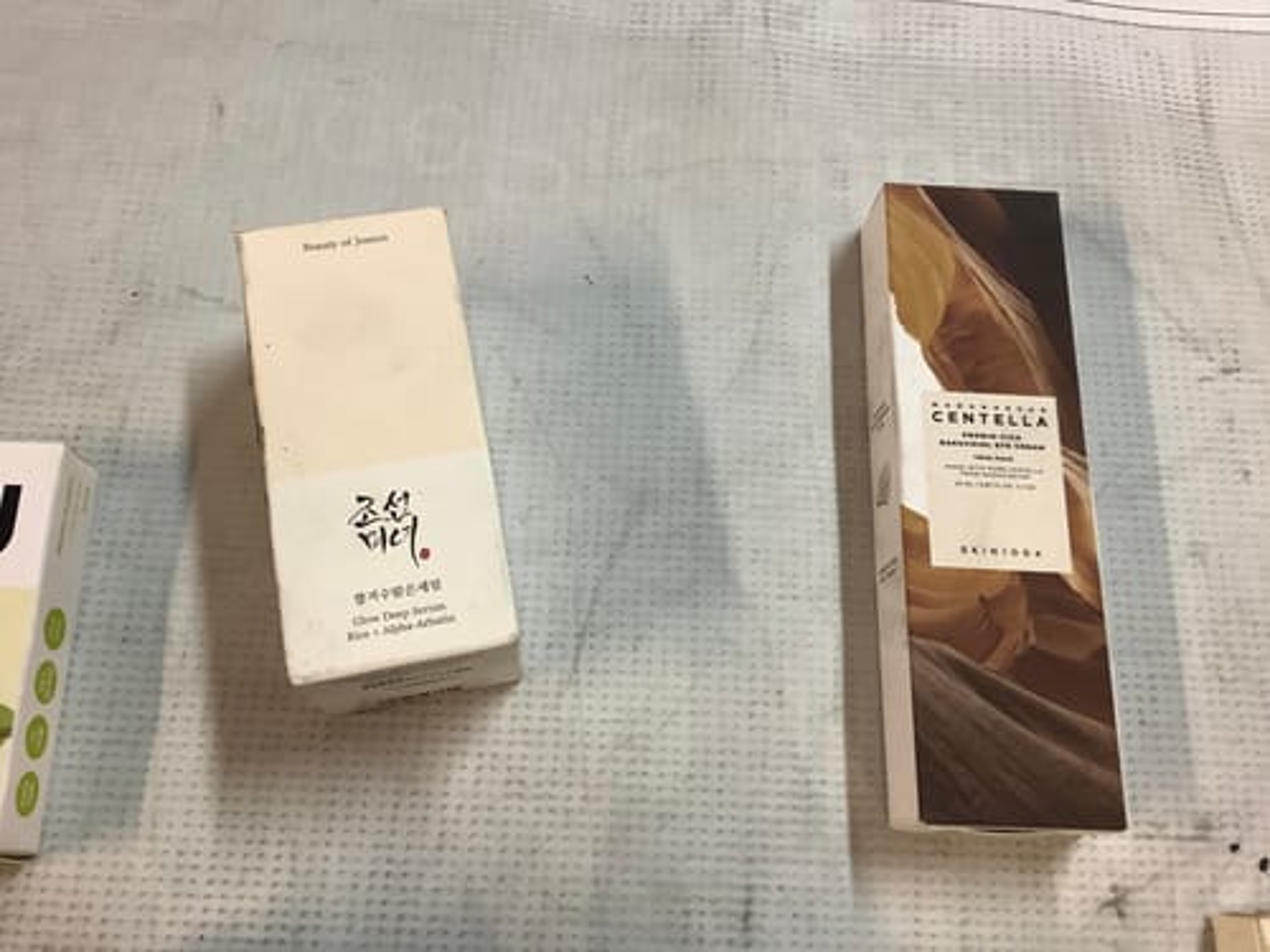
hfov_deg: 58.4
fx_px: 1137
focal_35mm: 31
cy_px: 476
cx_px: 635
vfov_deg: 45.4
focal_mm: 3.3
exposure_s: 1/50
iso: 125
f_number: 2.4
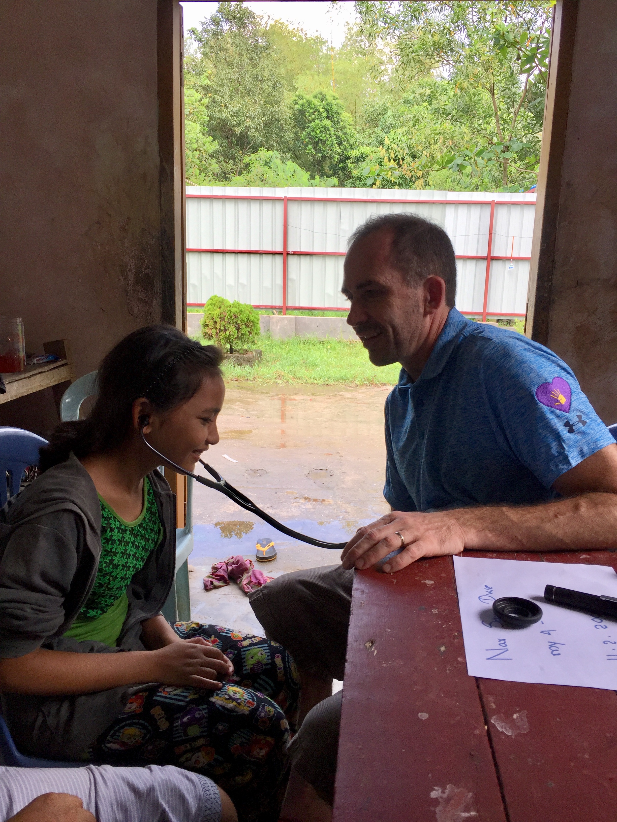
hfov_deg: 48.2
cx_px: 308
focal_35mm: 29
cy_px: 411
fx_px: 689
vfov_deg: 61.7
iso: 32
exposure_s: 1/265
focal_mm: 4.15
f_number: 2.2
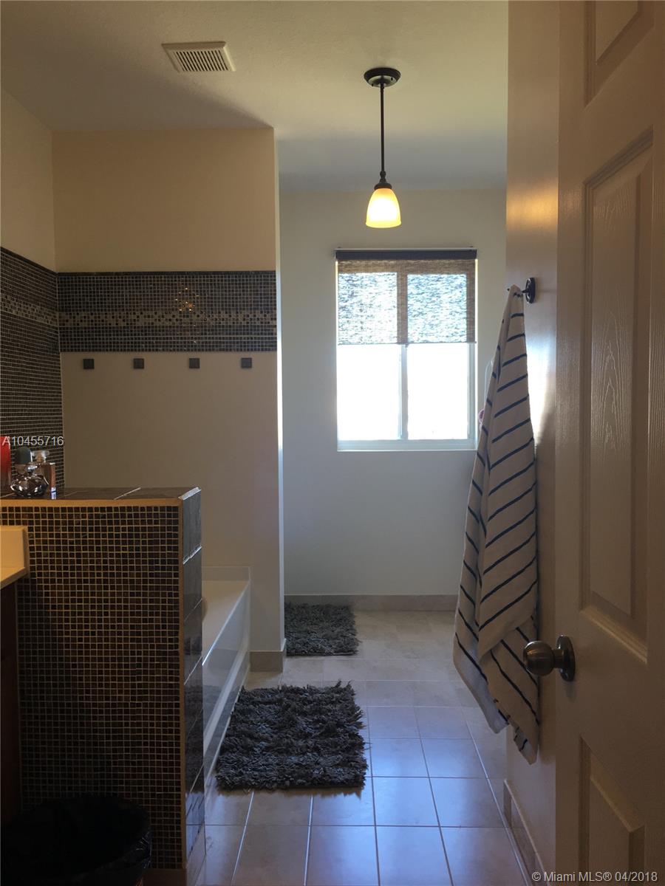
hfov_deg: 48.2
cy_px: 443
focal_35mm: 29
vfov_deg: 61.7
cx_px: 332
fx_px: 743
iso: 32
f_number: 2.2
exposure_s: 1/30
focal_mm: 4.15
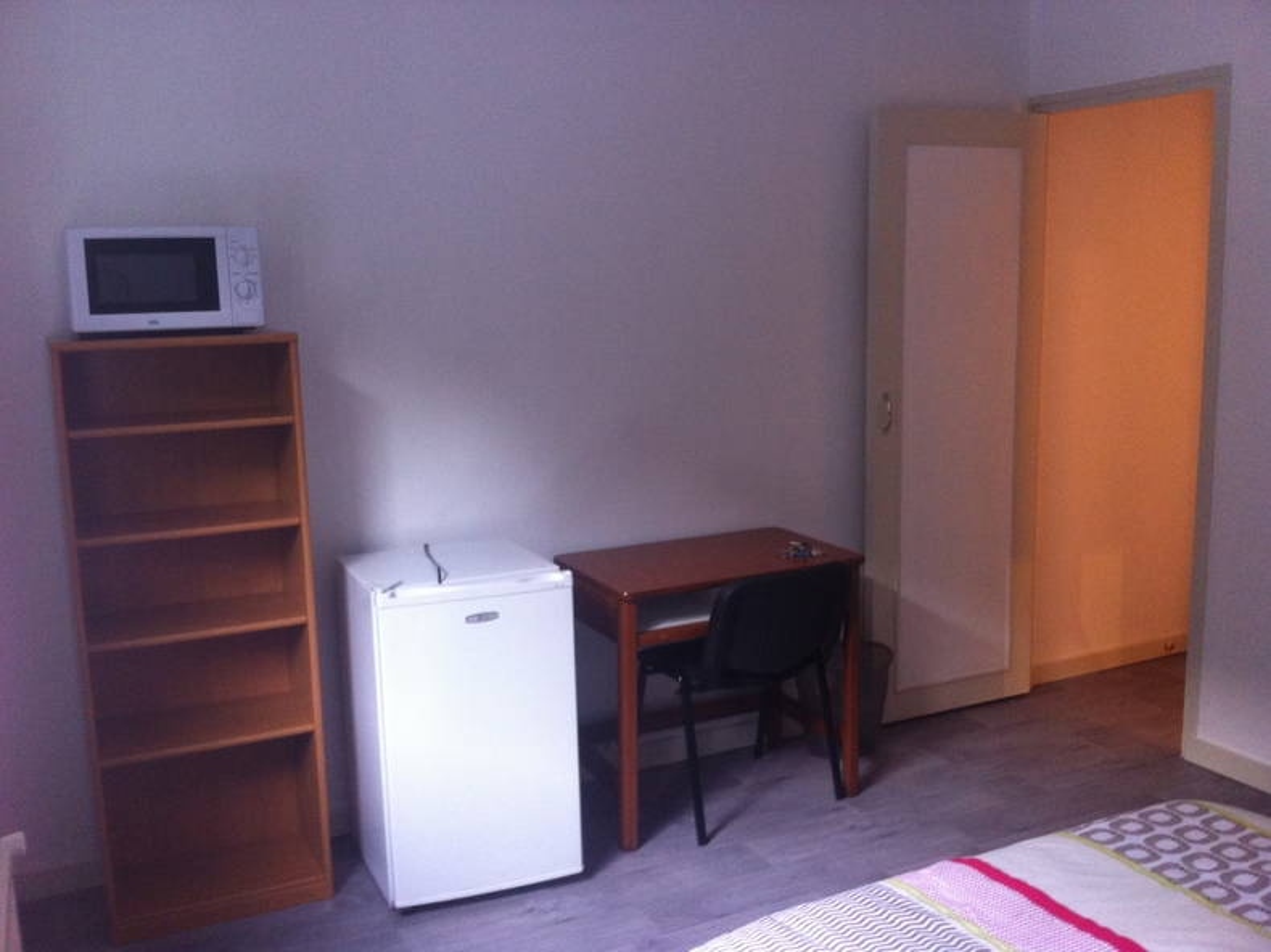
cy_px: 476
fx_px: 1285
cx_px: 636
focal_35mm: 35
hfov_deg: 52.6
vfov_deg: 40.7
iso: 200
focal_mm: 3.85
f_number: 2.8
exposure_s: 1/17
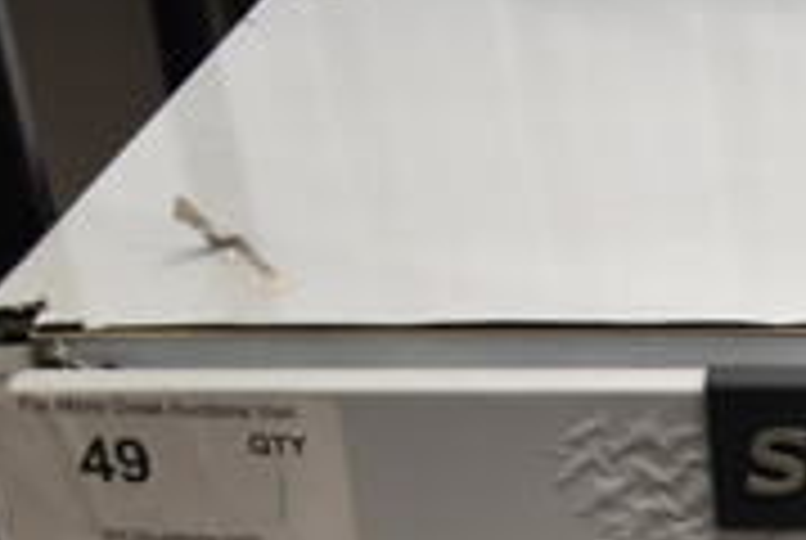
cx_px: 995
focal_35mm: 92
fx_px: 2063
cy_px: 896
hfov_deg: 20.5
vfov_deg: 13.7
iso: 320
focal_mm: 18
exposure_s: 1/30
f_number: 3.5
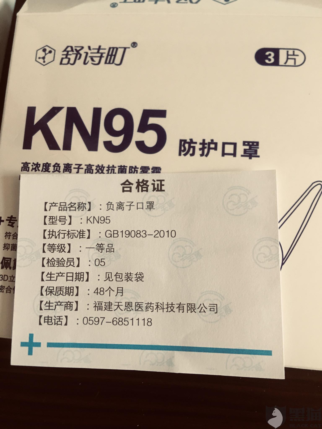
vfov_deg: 61.7
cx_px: 161
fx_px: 360
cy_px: 214
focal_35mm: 29
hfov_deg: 48.2
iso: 80
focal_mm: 4.15
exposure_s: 1/17
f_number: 2.2
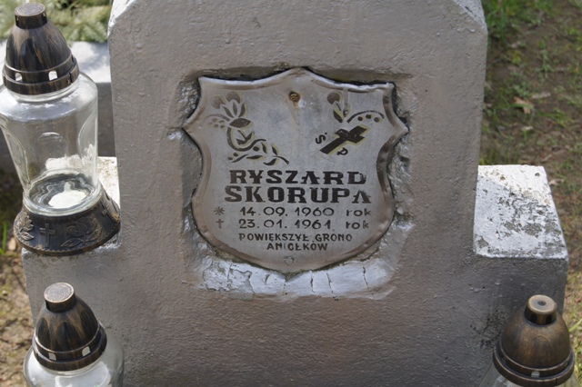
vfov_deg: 16.5
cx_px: 291
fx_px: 1333
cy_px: 194
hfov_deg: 24.6
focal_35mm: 82
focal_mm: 55
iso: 200
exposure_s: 1/200
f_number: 8
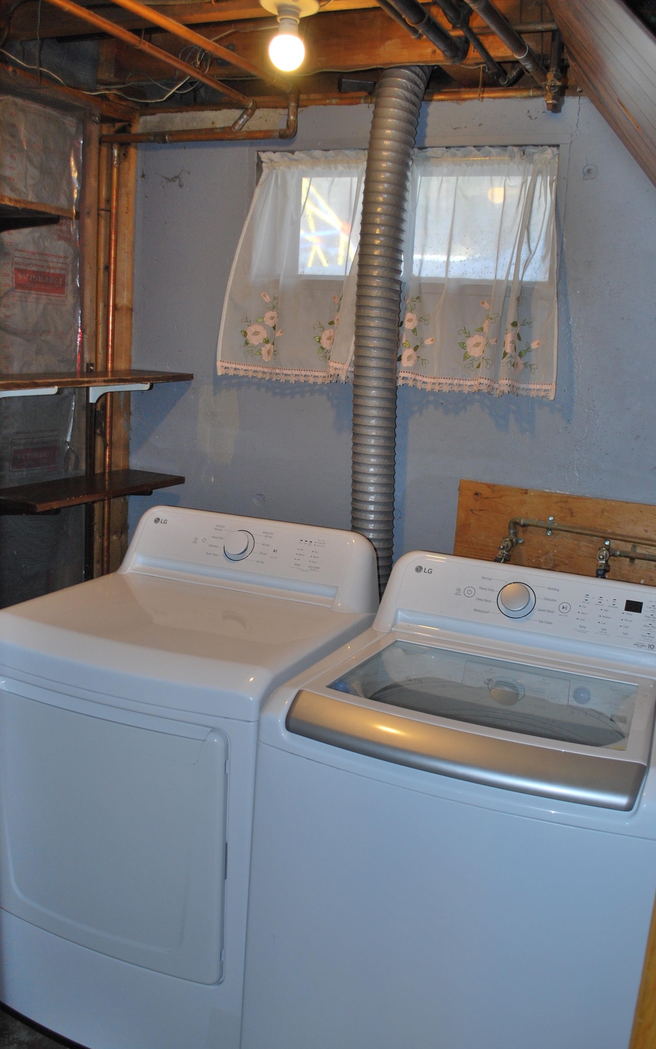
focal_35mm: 31
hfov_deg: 40.6
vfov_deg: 61.2
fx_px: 887
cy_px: 526
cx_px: 337
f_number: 3.8
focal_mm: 20
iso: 200
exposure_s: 1/60
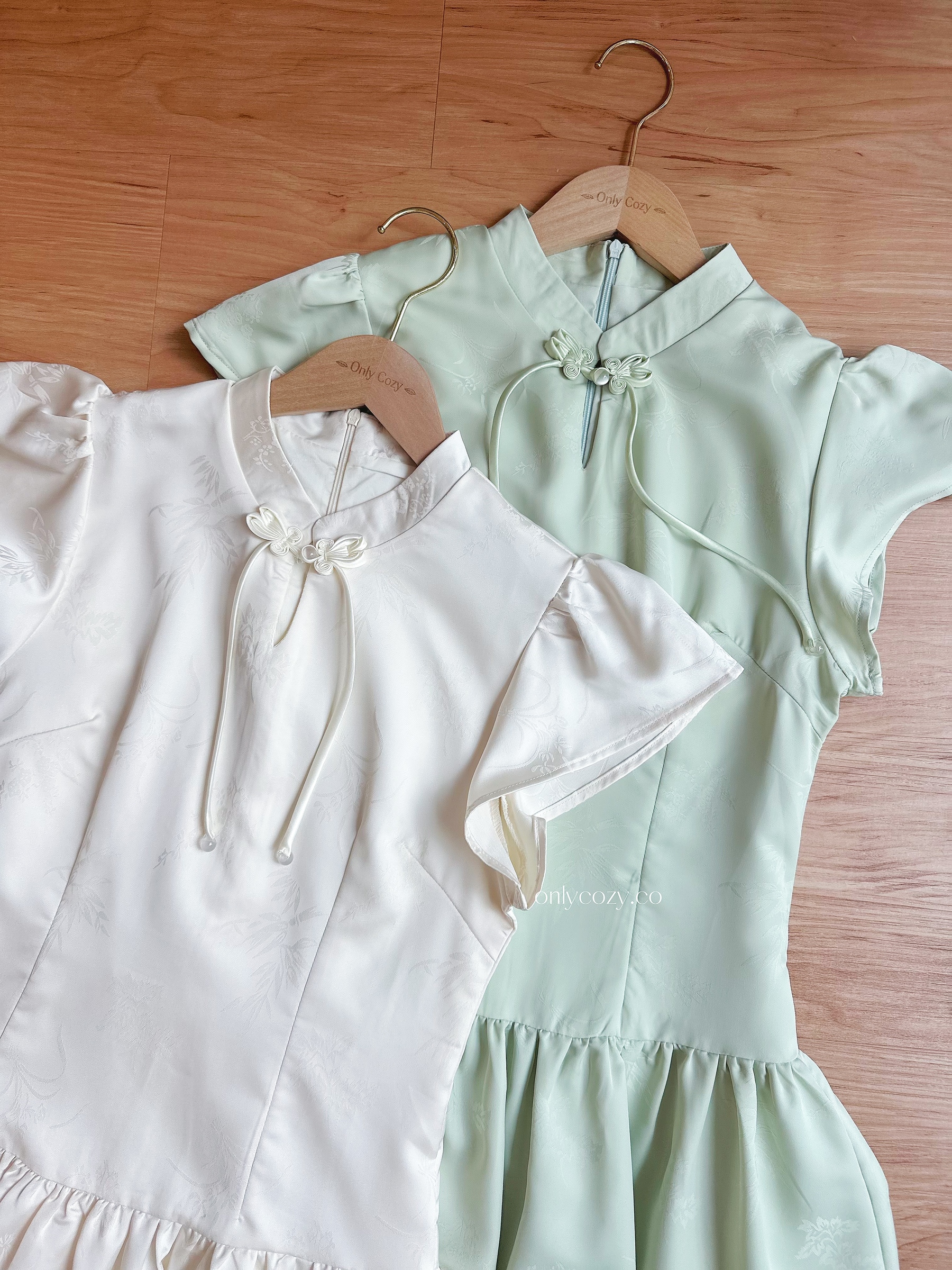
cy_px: 635
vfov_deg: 71.6
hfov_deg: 56.8
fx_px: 880
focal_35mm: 24
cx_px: 476
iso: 80
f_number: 1.78
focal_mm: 6.86
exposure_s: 1/426
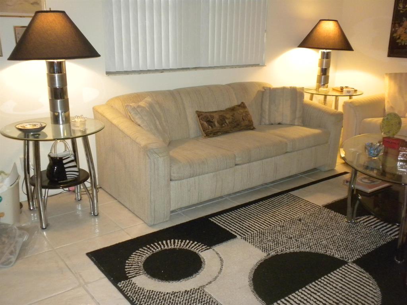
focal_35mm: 37
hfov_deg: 50.1
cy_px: 152
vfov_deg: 38.7
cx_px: 204
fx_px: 435
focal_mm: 6.6
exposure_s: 1/30
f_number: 3.5
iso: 400
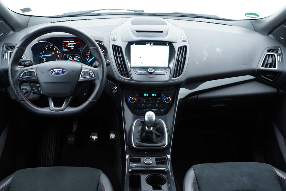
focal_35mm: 36
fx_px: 286
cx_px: 143
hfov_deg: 53.1
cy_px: 96
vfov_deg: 36.9
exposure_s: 1/40
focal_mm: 24
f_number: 2.8
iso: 250
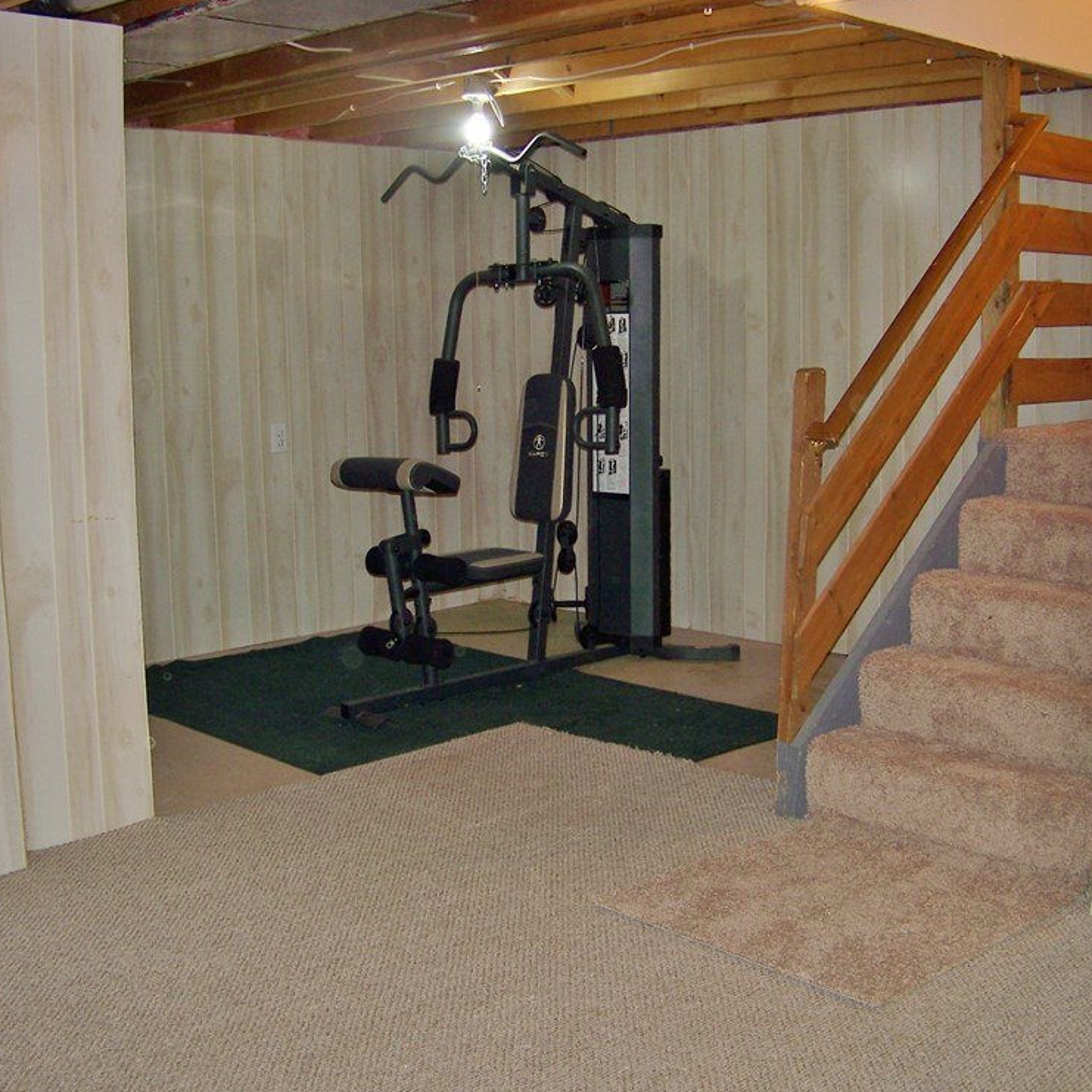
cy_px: 533
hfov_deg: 38.3
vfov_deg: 38.3
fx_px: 1570
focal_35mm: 44
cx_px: 547
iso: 64
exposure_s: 1/30
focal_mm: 5.85
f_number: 2.8
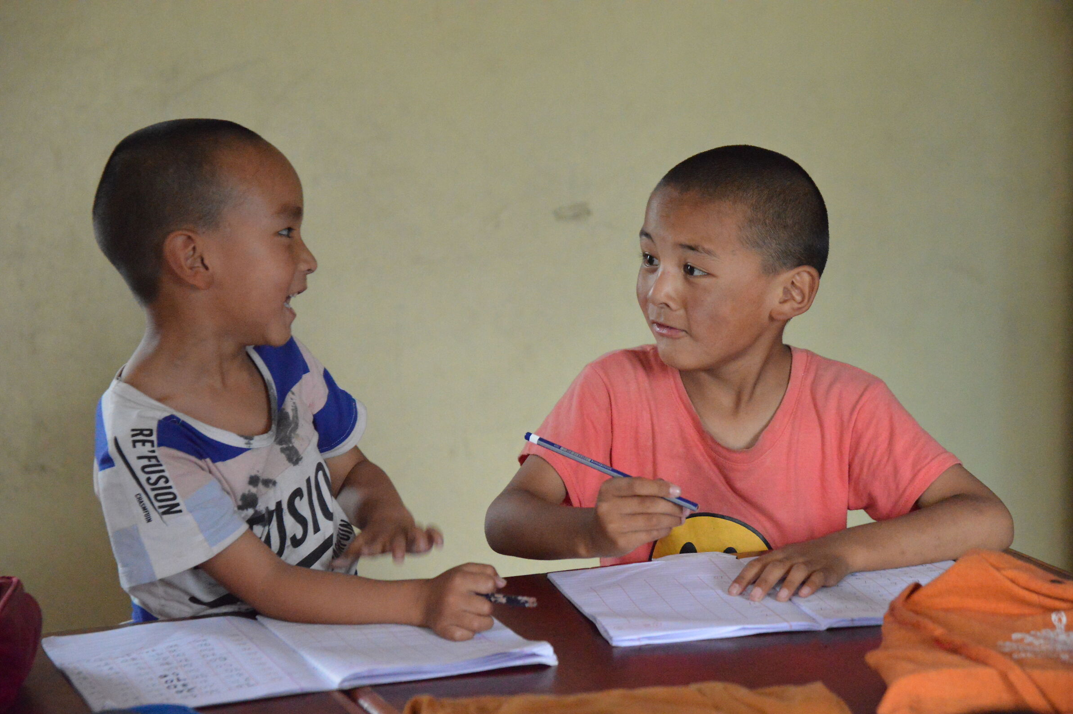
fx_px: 3157
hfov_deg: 19.3
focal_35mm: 106
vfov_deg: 12.9
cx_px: 541
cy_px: 360
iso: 5600
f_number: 4
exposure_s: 1/125
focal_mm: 70
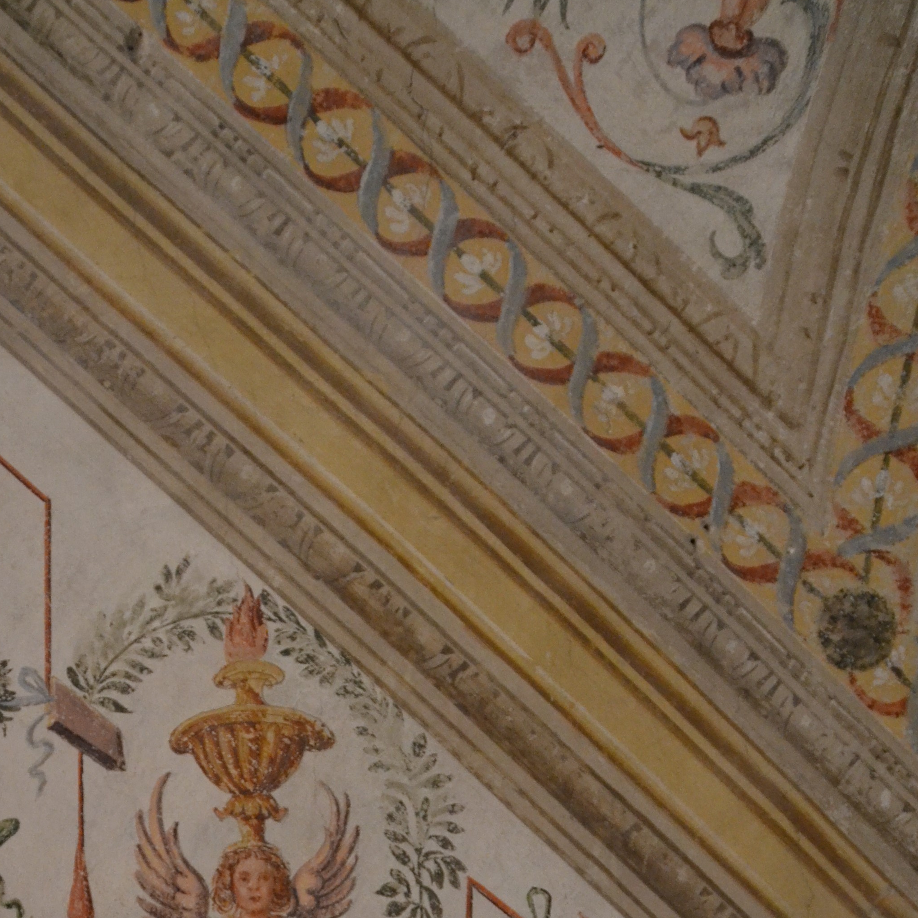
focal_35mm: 49
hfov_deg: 34.1
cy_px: 1002
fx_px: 1469
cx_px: 248
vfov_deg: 31.0
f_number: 2.8
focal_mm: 17
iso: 2000
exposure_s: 1/15
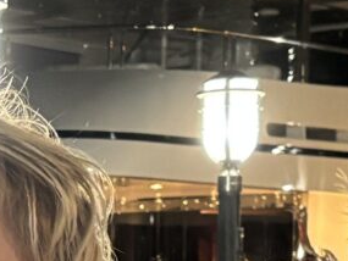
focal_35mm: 175
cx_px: -73
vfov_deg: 8.3
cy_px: 401
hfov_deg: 11.1
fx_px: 1760
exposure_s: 1/30
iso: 1000
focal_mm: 5.96
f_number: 1.6
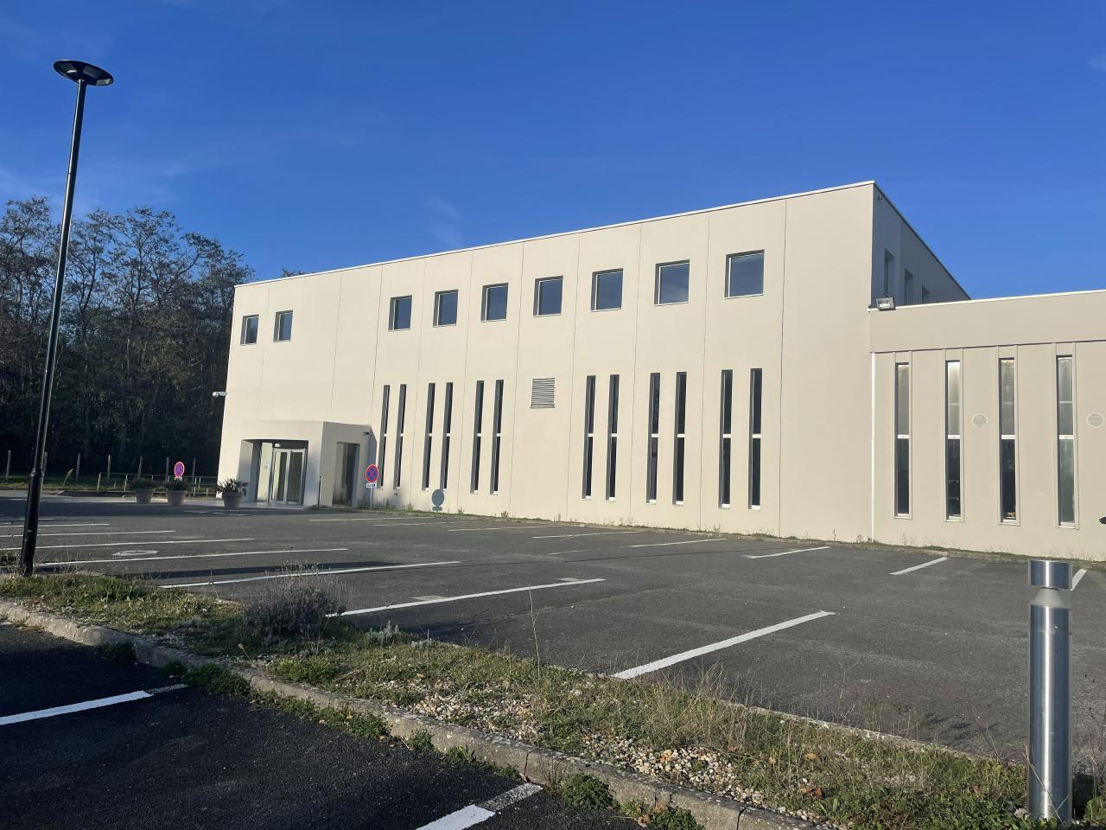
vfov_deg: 53.1
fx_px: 831
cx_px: 553
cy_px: 415
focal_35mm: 26
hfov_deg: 67.3
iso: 32
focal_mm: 4.2
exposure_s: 1/5814
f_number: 1.6
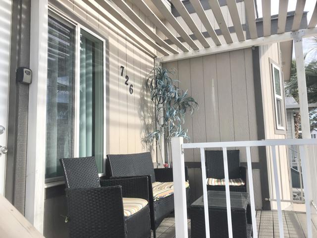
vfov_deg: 49.7
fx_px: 256
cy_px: 119
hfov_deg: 63.4
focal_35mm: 28
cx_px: 158
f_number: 1.8
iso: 20
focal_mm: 4
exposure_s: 1/827
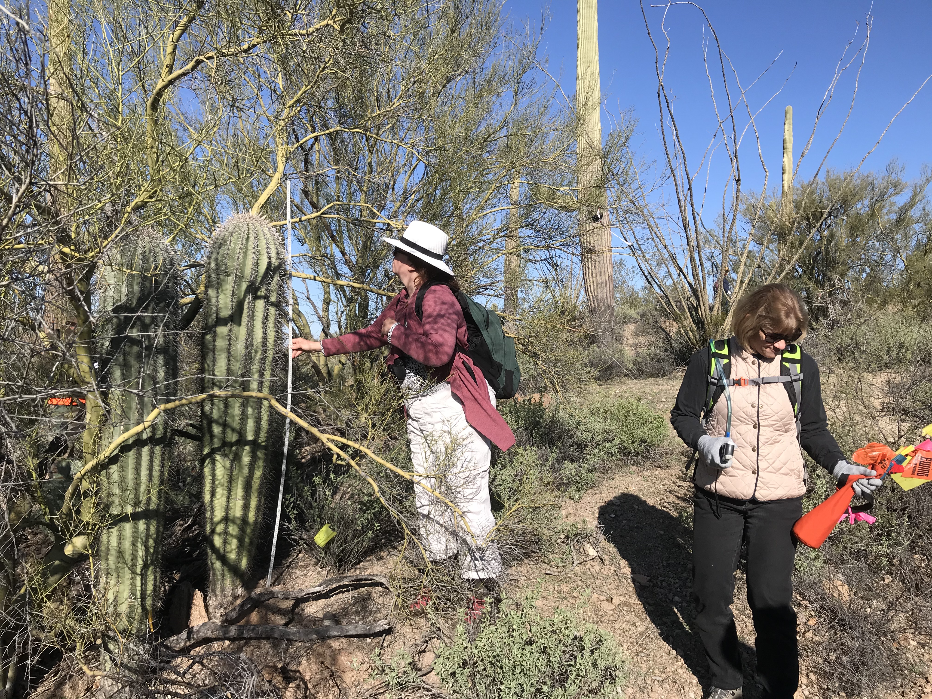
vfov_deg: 49.7
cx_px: 466
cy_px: 350
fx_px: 754
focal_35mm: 28
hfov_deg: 63.4
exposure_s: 1/2179
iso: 20
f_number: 1.8
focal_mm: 3.99
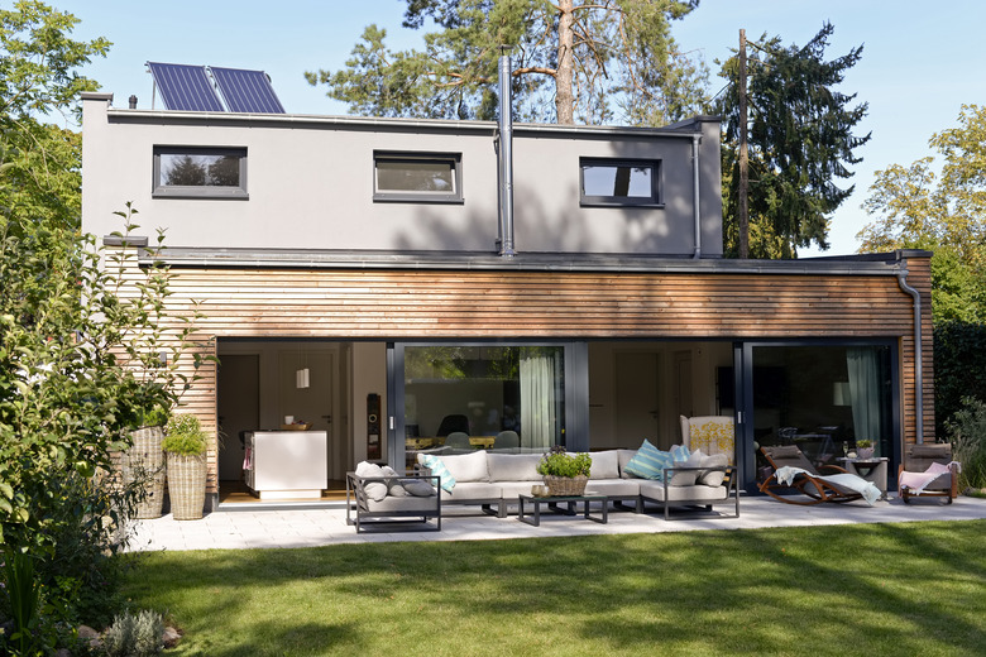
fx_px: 1369
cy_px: 328
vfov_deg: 27.0
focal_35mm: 50
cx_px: 493
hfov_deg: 39.6
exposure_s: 1/250
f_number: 5.6
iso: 100
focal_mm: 50
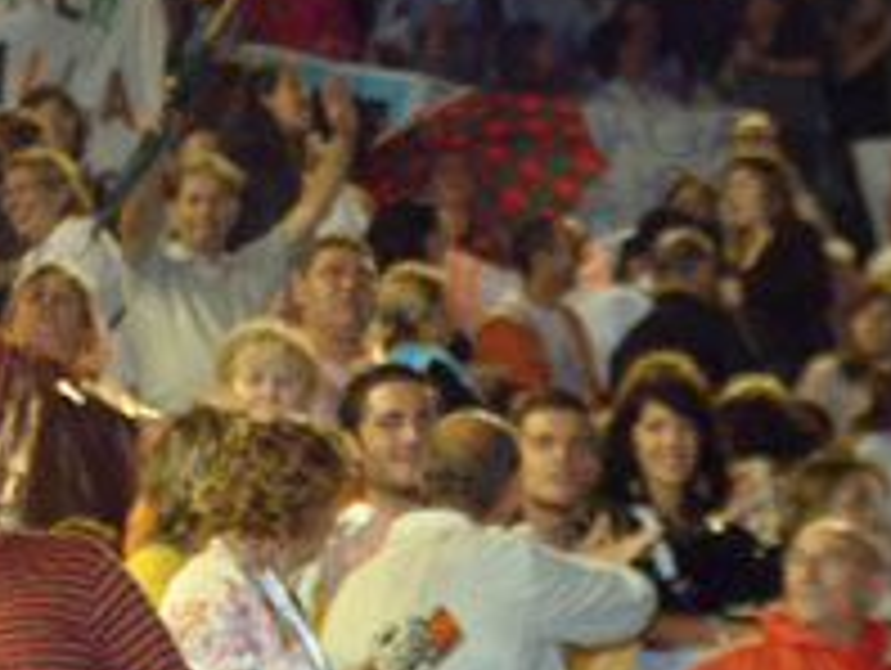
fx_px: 6081
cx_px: 86
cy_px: 389
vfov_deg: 6.3
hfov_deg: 8.4
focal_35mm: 236
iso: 1600
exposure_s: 1/60
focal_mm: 81
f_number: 5.6
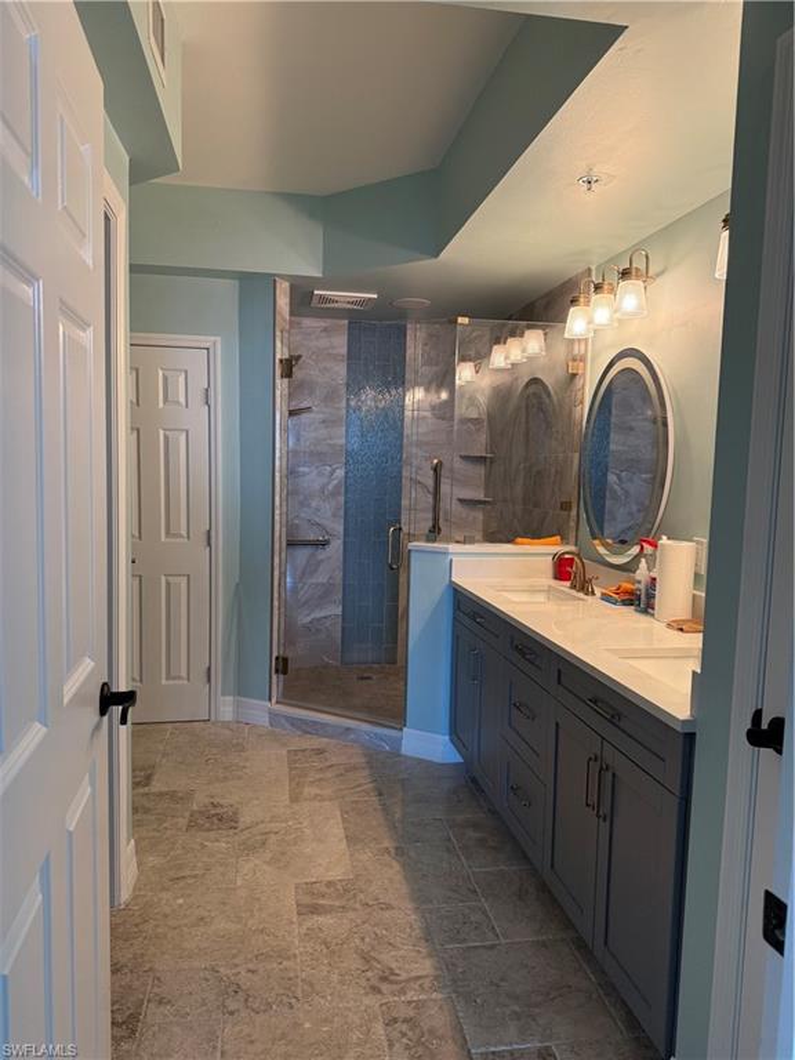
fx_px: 735
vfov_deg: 71.6
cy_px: 530
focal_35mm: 24
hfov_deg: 56.8
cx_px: 398
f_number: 1.78
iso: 250
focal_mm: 6.76
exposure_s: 1/120
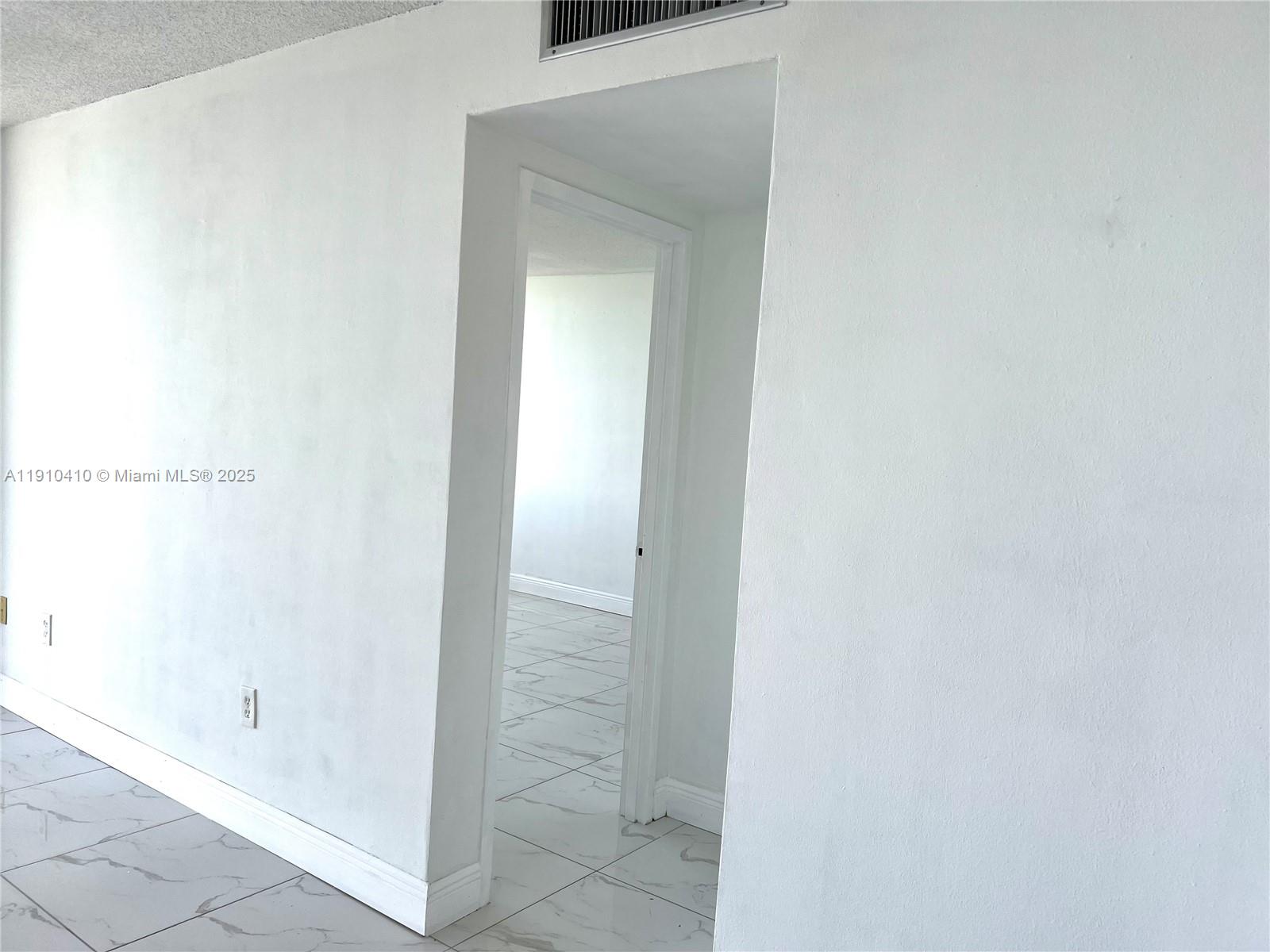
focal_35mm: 26
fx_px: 954
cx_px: 635
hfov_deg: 67.3
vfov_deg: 53.1
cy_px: 476
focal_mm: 5.7
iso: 40
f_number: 1.5
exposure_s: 1/230
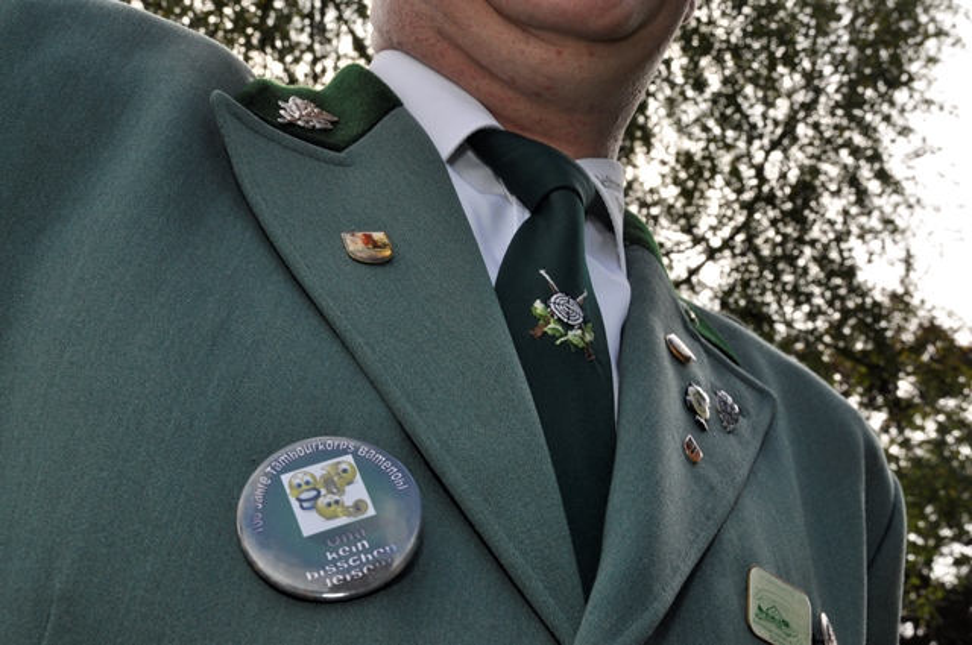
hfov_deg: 33.4
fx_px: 1618
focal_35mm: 60
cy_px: 322
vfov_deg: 22.6
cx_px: 486
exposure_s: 1/200
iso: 320
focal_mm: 40
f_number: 16
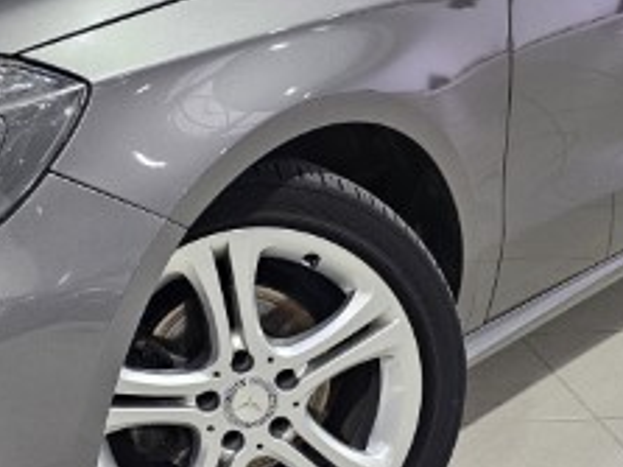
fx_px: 1187
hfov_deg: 28.8
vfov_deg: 22.2
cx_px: 123
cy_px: 176
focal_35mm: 66
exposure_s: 1/190
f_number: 1.7
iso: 200
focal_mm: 6.3
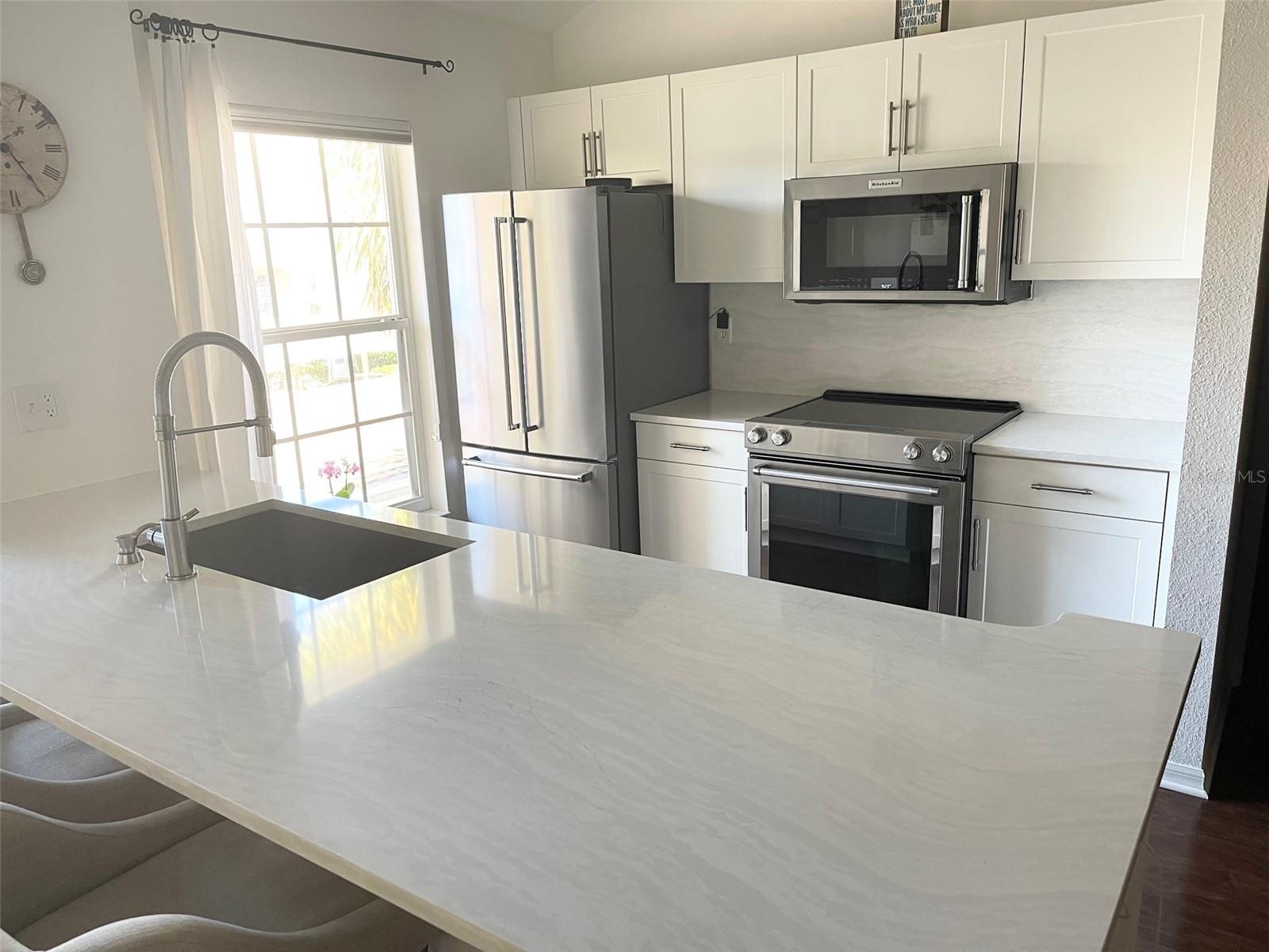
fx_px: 953
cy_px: 476
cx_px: 634
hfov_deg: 67.3
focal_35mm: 26
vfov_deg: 53.1
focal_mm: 5.1
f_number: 1.6
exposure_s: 1/60
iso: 125
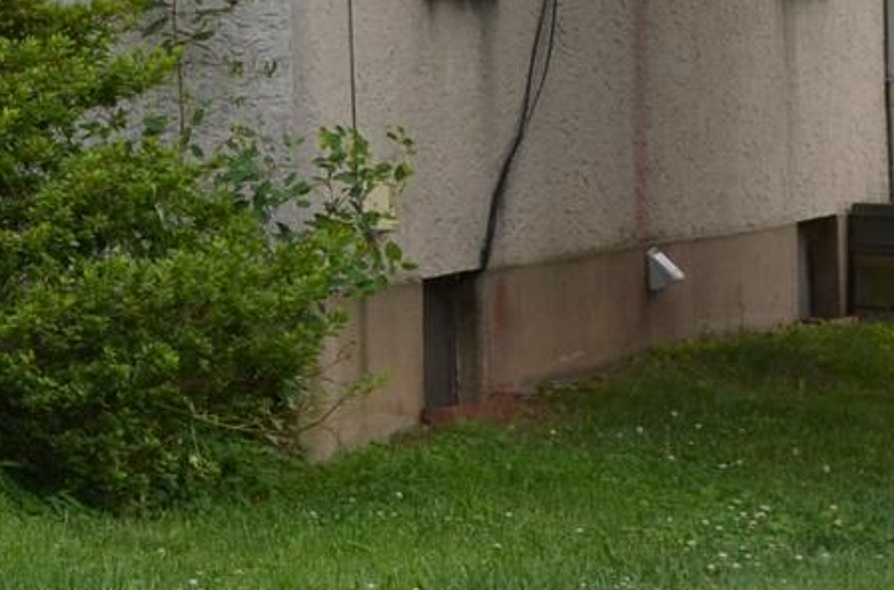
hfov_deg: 6.7
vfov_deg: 4.5
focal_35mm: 302
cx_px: -746
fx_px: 7479
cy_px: -580
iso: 200
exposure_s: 1/200
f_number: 7.1
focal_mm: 44
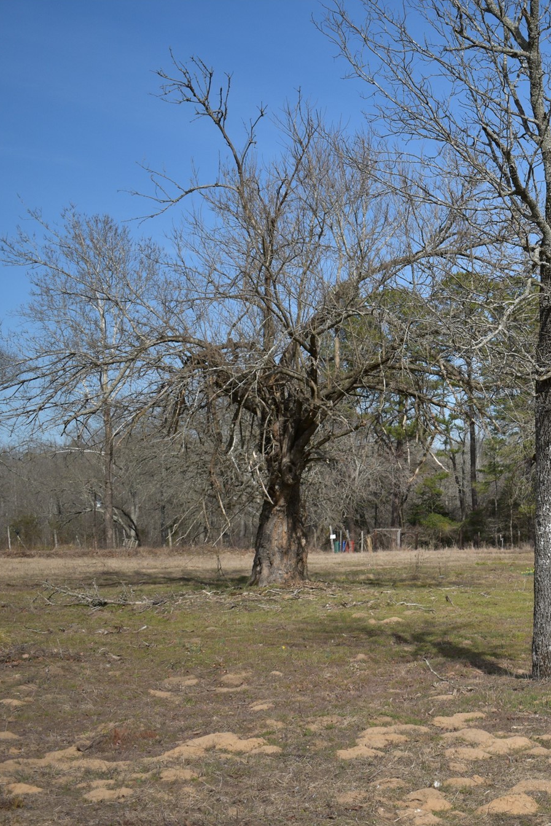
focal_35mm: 57
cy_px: 411
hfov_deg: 22.7
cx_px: 580
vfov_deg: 35.2
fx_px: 1303
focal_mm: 25
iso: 200
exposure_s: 1/2000
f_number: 4
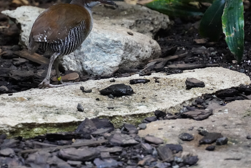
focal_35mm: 336
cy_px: 50
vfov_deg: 4.1
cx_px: 86
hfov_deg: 6.1
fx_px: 2343
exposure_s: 1/250
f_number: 5.6
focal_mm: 135
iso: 6400
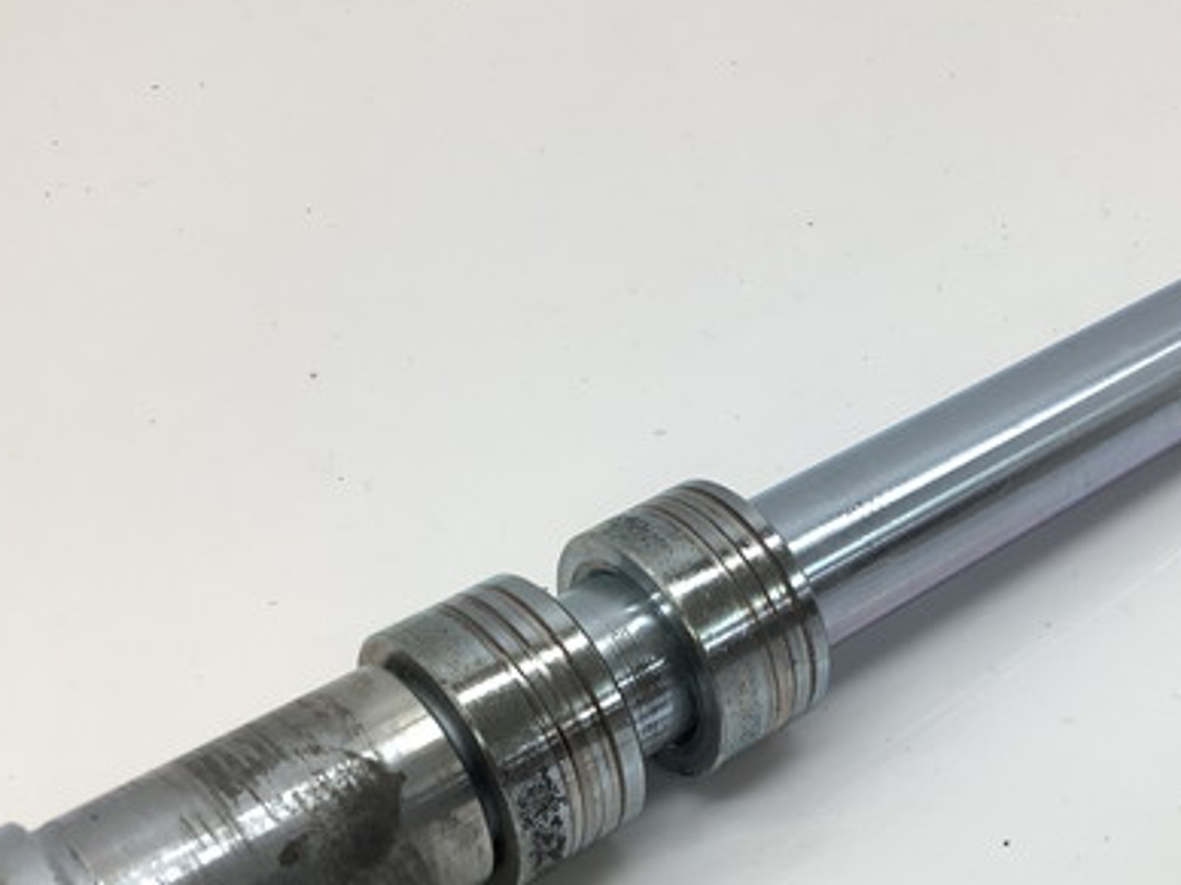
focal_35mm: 48
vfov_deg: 30.0
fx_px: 1638
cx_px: 825
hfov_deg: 39.0
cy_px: 620
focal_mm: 3.3
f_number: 2.4
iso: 32
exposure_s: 1/120
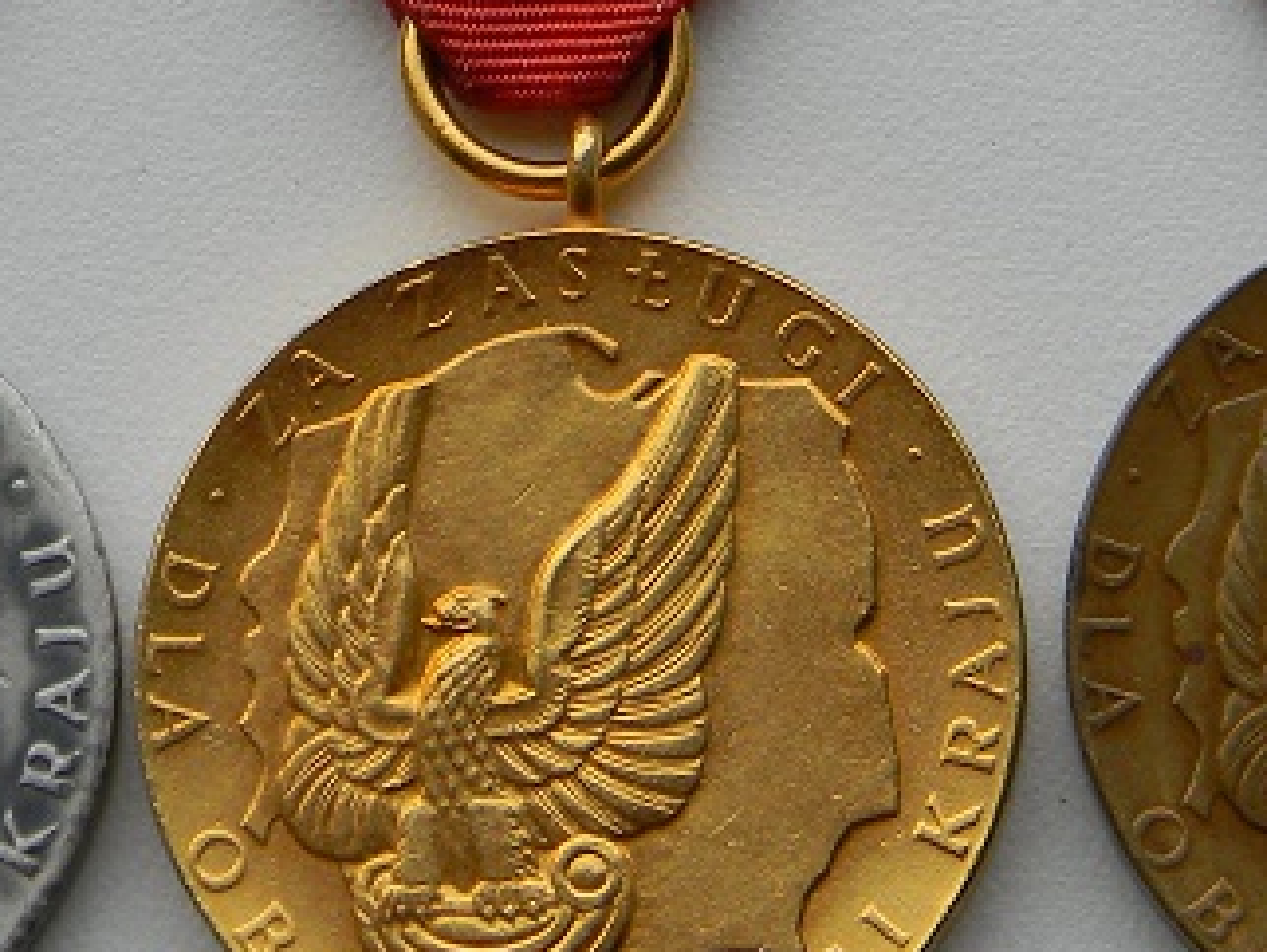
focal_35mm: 178
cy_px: -303
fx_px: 6520
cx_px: 1078
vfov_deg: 8.2
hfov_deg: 11.0
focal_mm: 10.1
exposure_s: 1/132
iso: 80
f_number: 4.1
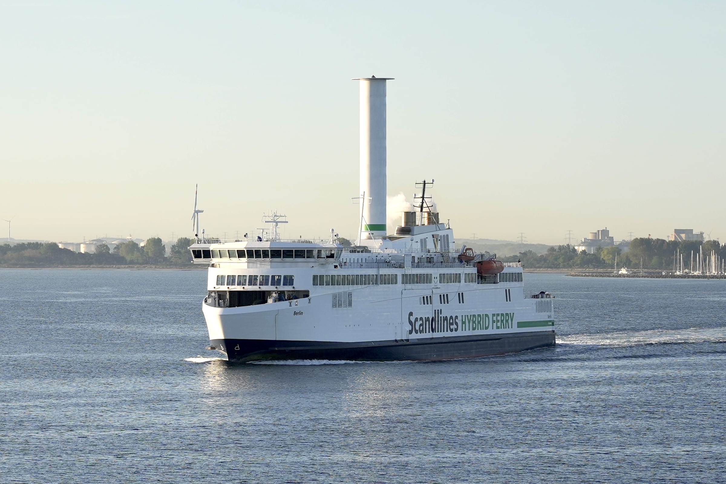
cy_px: 242
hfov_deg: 28.8
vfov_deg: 19.5
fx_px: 1412
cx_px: 363
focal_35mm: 70
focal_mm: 70
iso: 100
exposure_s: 1/800
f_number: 4
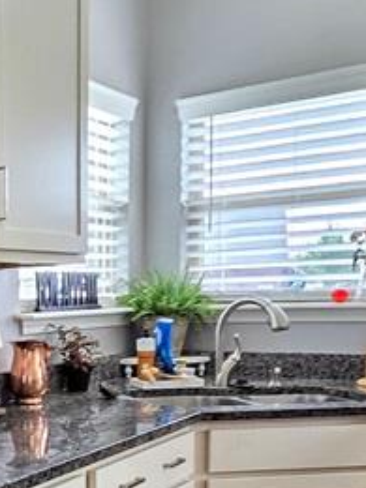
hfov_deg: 26.5
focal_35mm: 48
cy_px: 404
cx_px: -84
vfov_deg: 37.9
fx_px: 677
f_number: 2.2
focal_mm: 2.2
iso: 80
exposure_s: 1/60
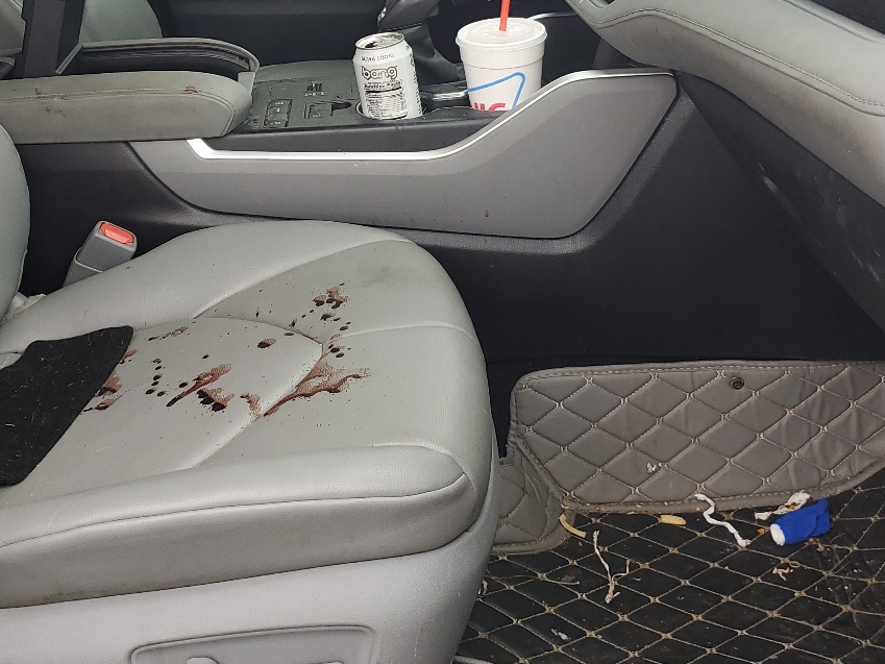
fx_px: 1253
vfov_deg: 29.0
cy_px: 126
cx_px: 338
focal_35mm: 49
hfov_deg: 38.7
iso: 50
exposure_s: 1/189
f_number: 1.5
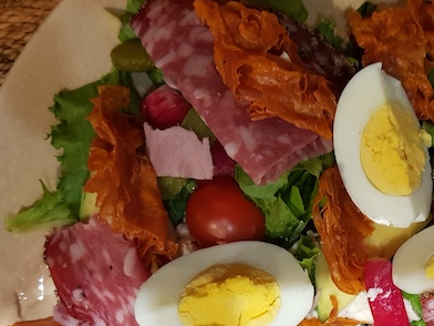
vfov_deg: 26.8
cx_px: 318
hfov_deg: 35.5
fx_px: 664
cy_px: 279
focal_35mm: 53
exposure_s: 1/10
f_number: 1.7
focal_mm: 4.3
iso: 250
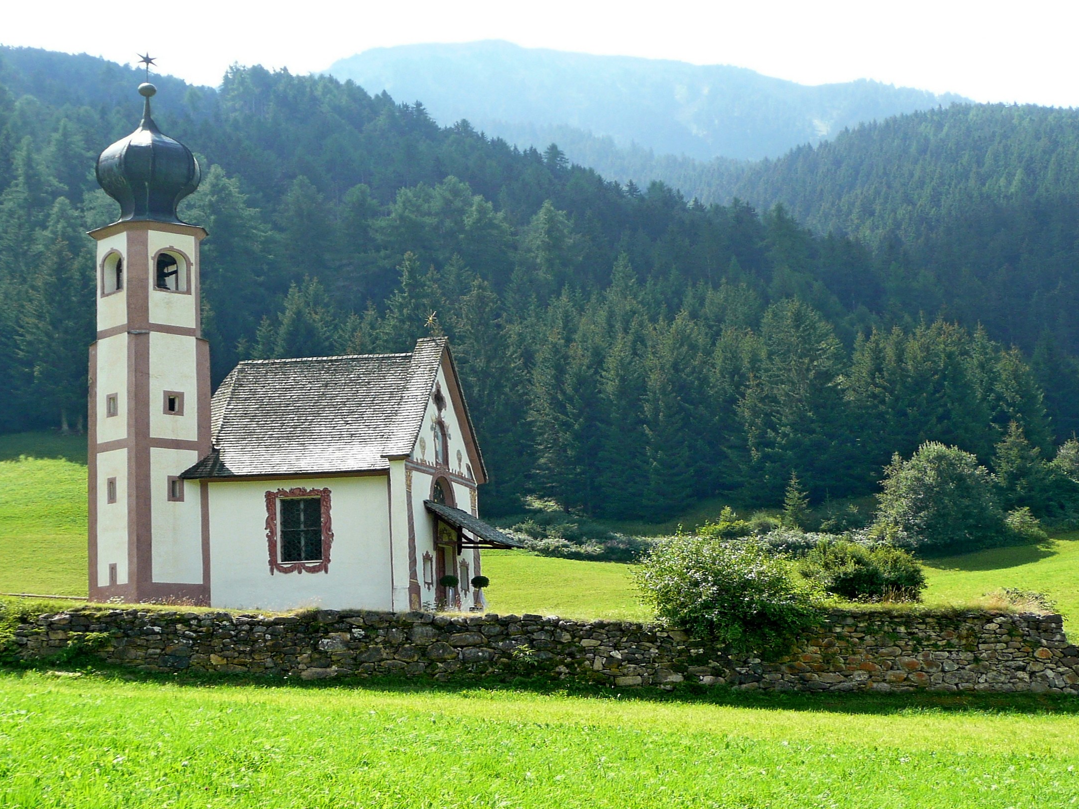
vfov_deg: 29.1
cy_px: 423
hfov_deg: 38.2
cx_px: 487
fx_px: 1558
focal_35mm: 50
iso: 100
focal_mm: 7.3
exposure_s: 1/250
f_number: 4.1
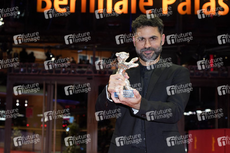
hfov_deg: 30.1
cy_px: 76
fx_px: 428
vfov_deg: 20.3
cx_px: 115
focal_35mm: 67
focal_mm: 67
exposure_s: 1/160
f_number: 5.6
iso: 1250
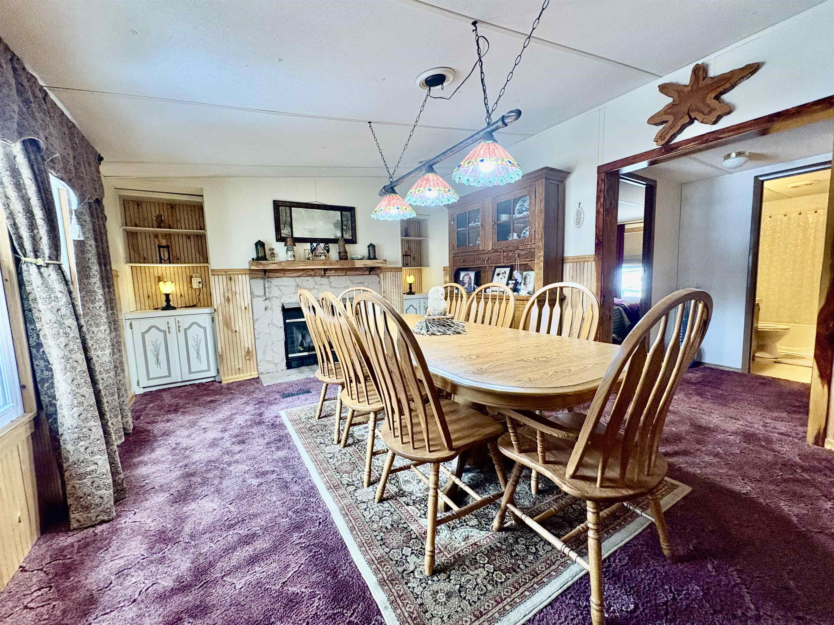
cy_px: 312
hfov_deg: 102.1
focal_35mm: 14
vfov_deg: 85.7
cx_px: 417
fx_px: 337
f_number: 2.2
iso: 400
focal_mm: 2.22
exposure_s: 1/60
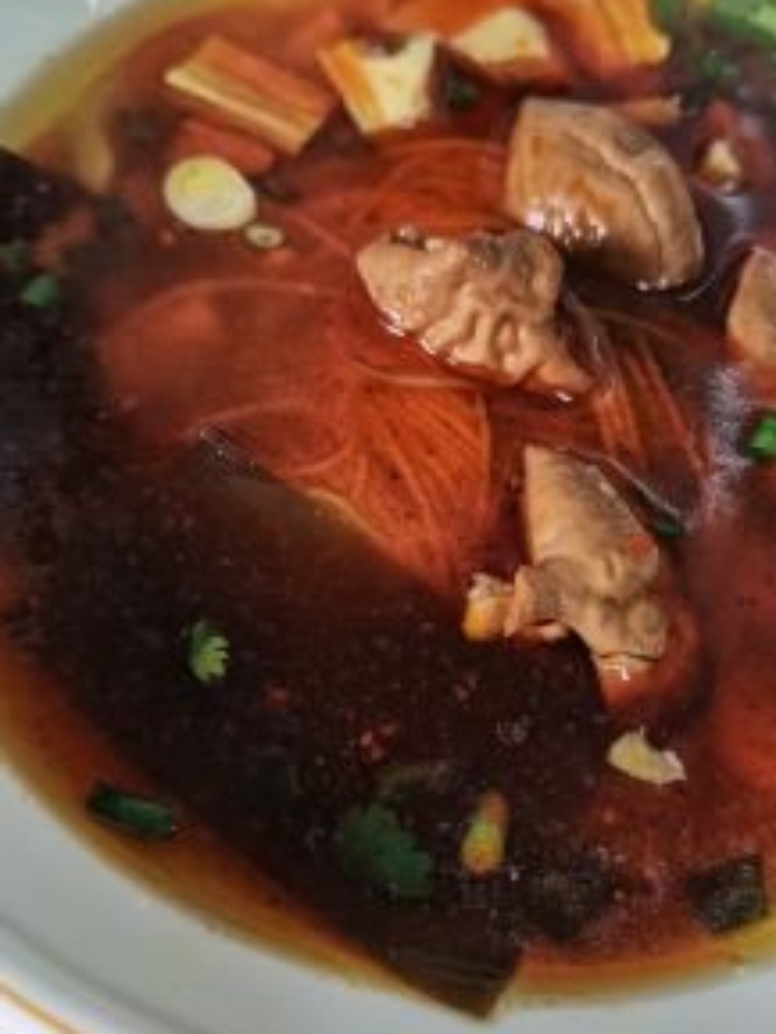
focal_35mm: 36
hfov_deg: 39.5
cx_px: 479
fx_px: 1075
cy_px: 508
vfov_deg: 51.3
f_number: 1.8
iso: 320
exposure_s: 1/100
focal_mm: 5.58
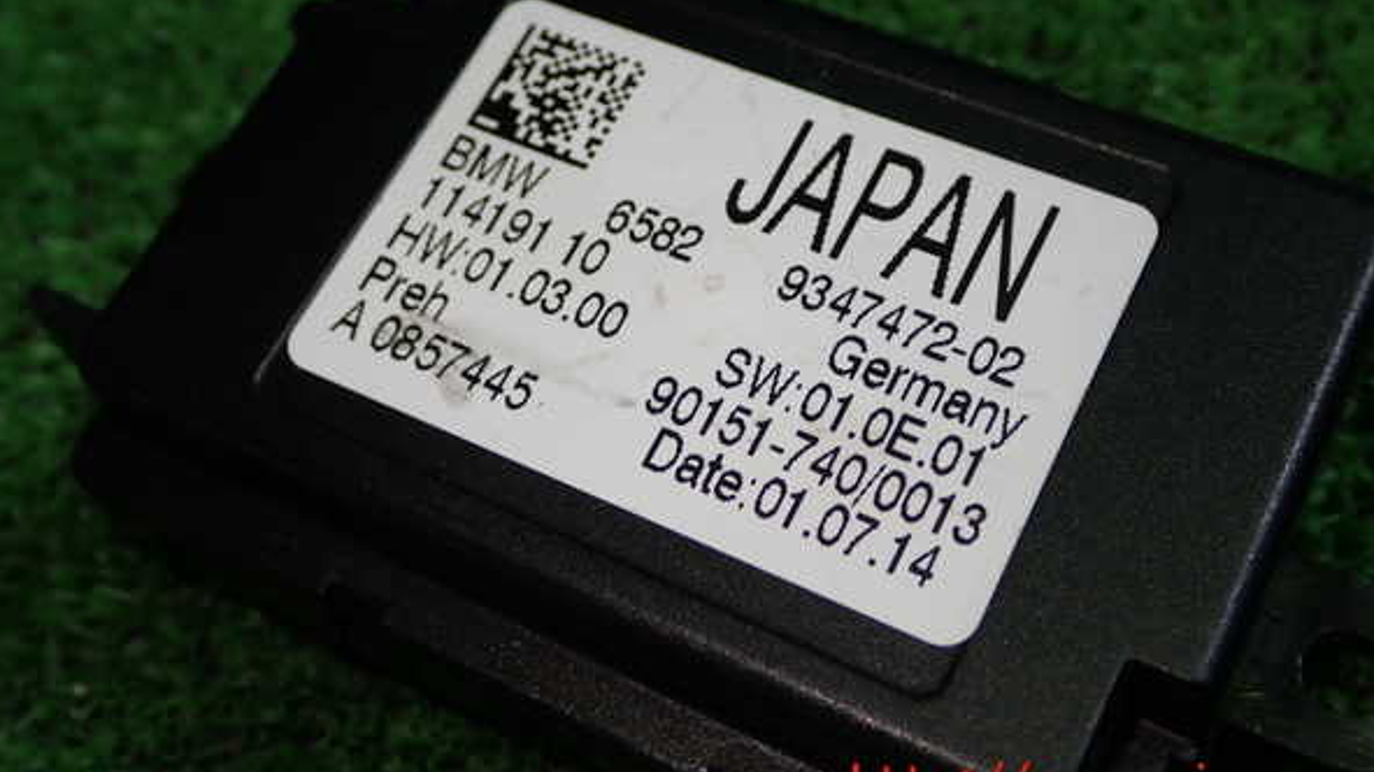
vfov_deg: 23.0
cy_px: 293
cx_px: 679
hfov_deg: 39.9
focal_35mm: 52
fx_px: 1894
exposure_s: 1/100
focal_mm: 8.4
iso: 160
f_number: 3.1
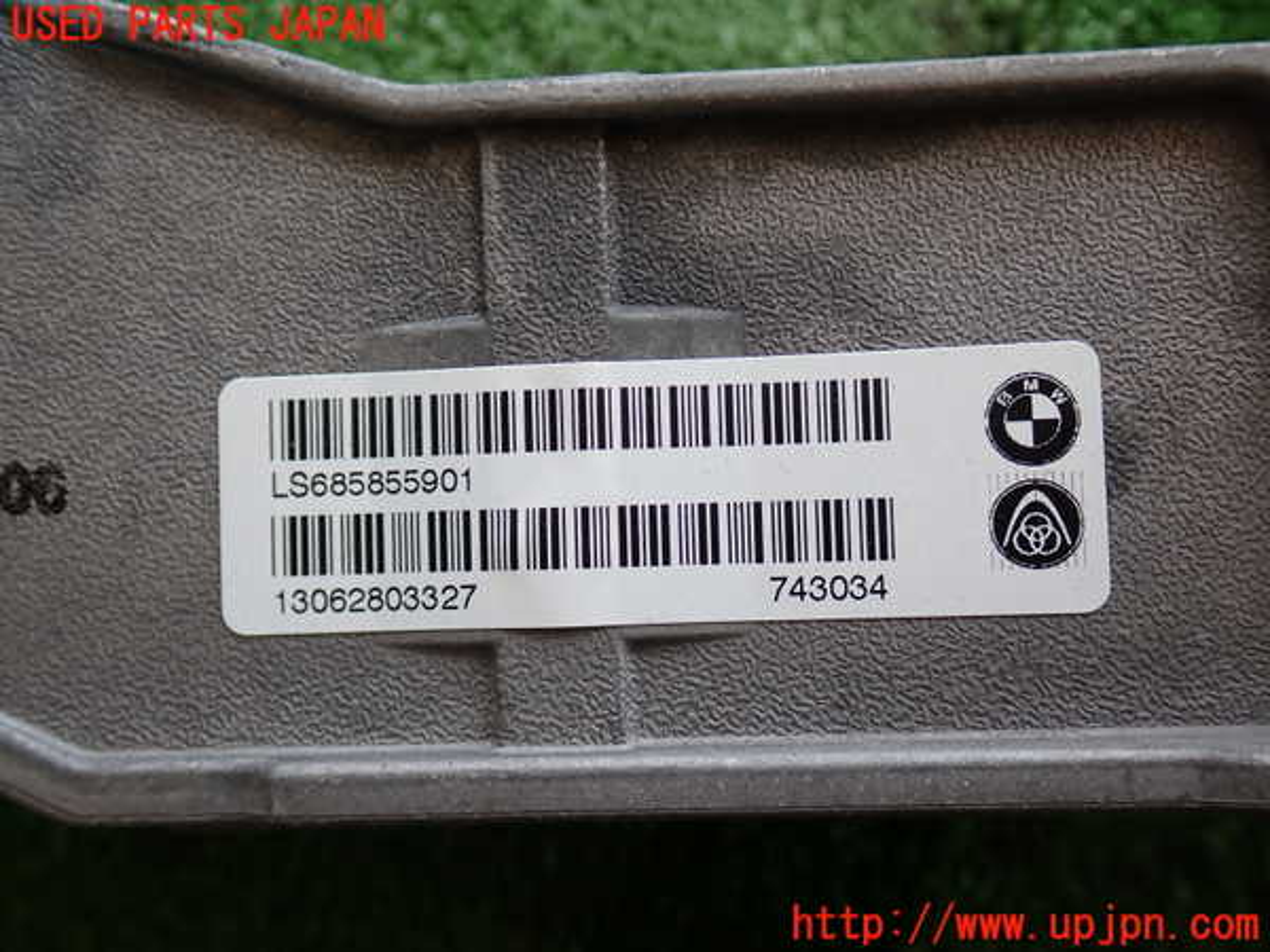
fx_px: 1321
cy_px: 476
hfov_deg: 51.4
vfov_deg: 39.7
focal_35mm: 36
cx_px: 635
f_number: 2.5
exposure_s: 1/80
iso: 100
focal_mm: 6.37
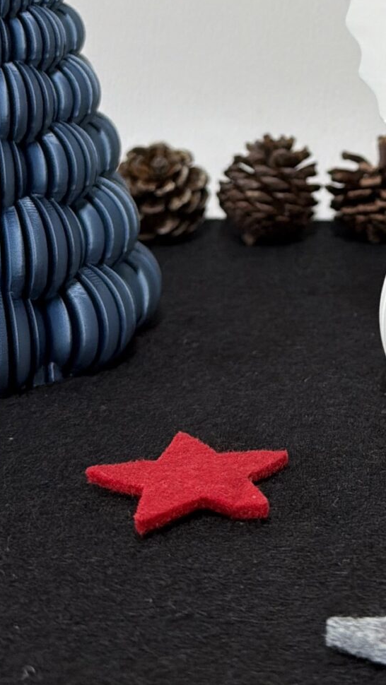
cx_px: 454
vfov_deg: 29.1
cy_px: 49
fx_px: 1255
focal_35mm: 69
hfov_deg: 16.8
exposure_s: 1/111
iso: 200
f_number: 1.78
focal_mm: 6.76
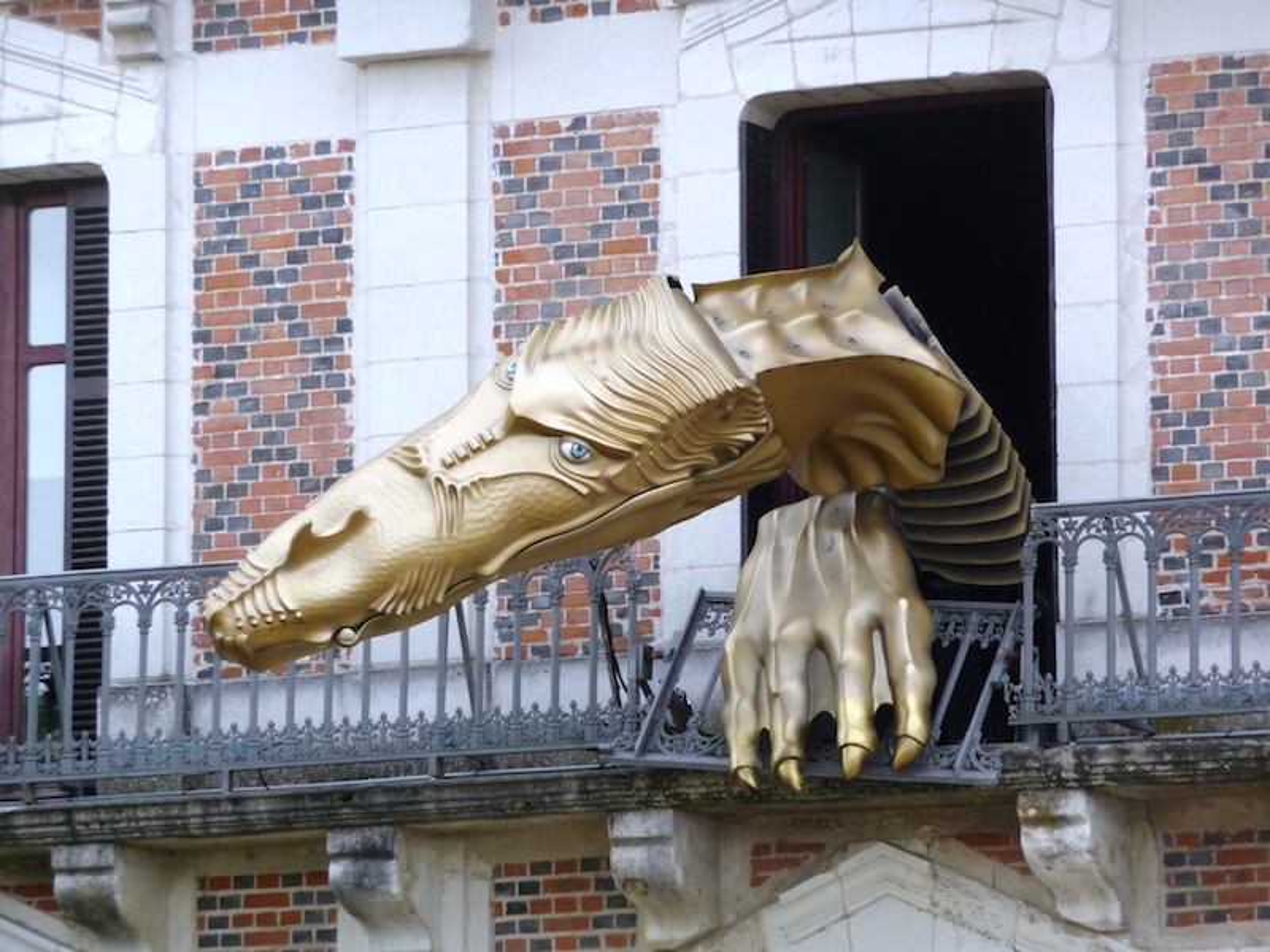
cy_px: 476
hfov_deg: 8.7
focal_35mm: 228
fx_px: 8365
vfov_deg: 6.5
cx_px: 635
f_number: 4.9
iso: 200
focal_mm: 39.2
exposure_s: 1/100
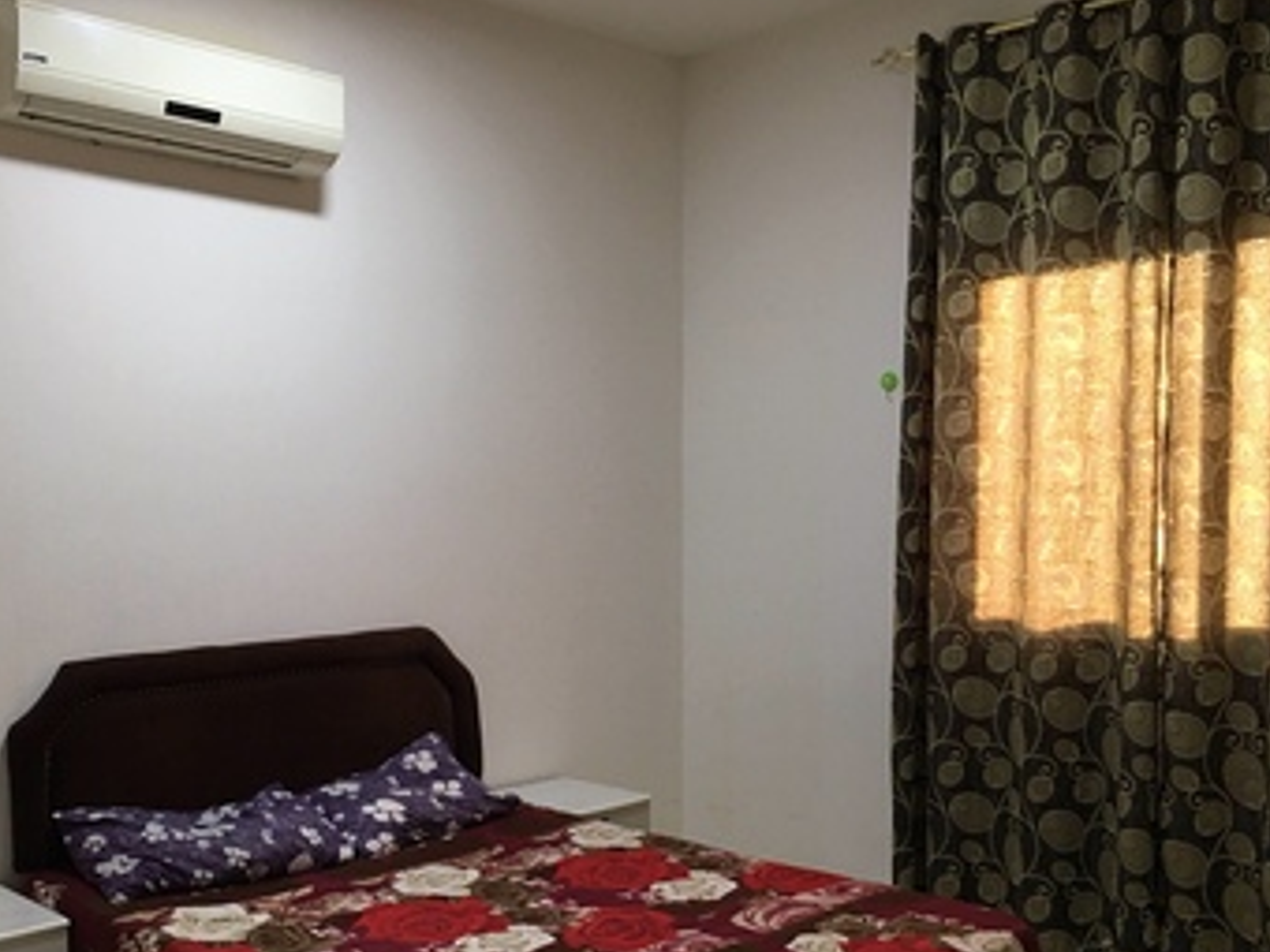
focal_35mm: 39
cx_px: 476
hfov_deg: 47.4
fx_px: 1431
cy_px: 603
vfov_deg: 36.6
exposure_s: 1/17
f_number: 2.2
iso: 64
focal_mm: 4.15
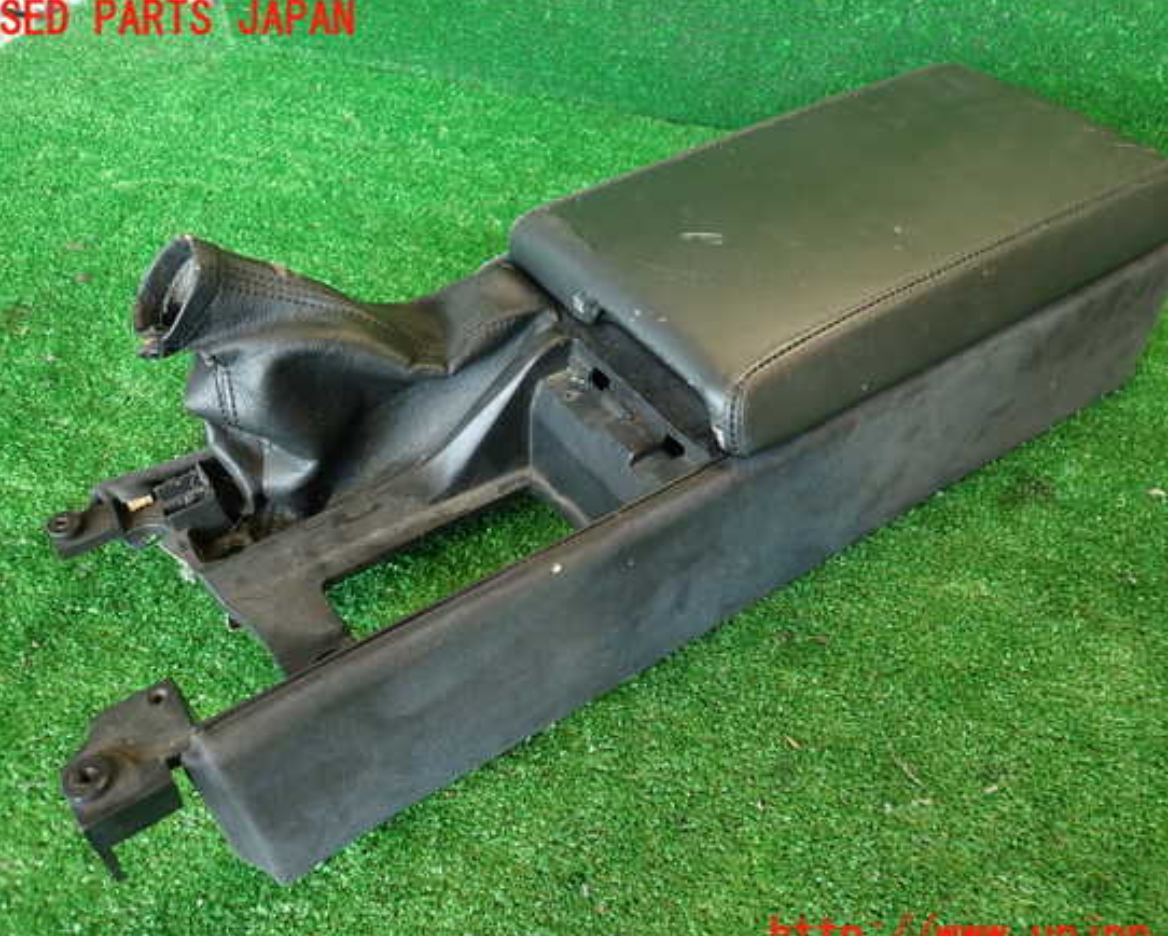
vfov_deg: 53.2
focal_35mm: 27
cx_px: 610
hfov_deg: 64.0
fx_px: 934
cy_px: 479
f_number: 2
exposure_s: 1/40
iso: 200
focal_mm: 4.5
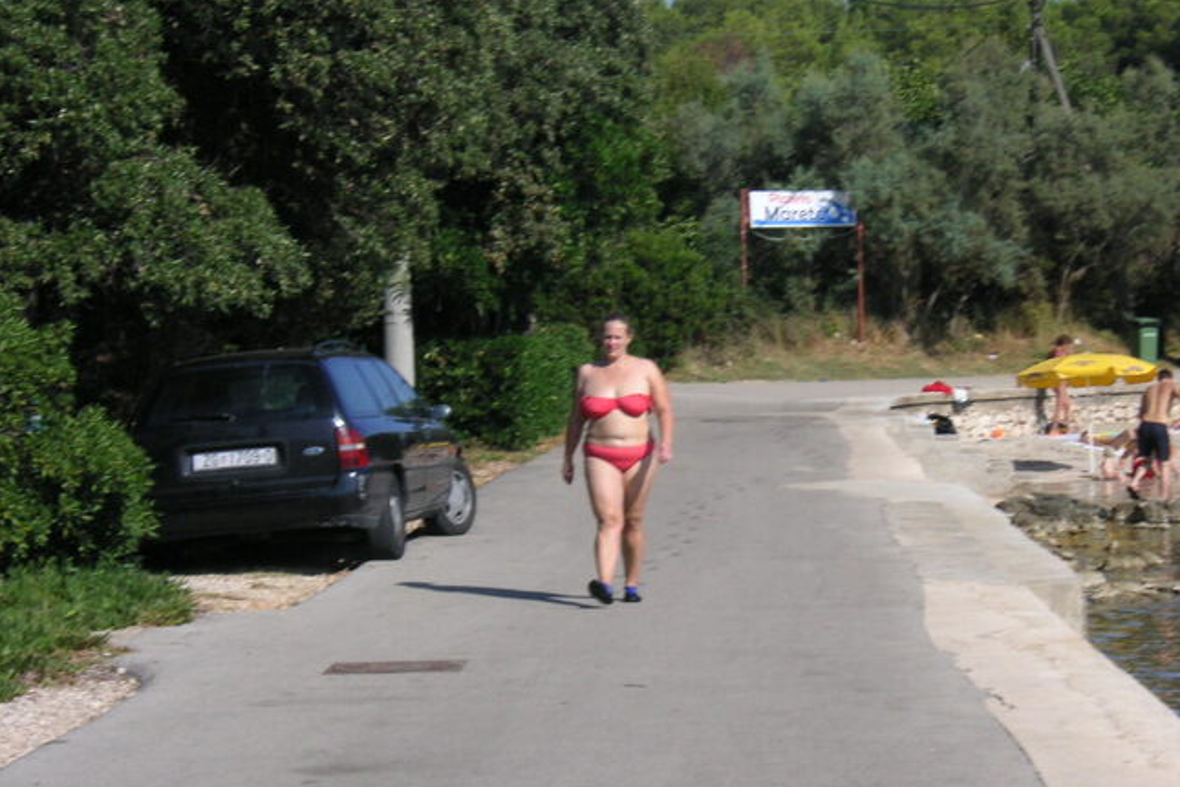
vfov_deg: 10.6
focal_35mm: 129
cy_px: 463
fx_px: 4228
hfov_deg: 15.9
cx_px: 624
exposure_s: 1/500
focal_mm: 16.6
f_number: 5
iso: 50
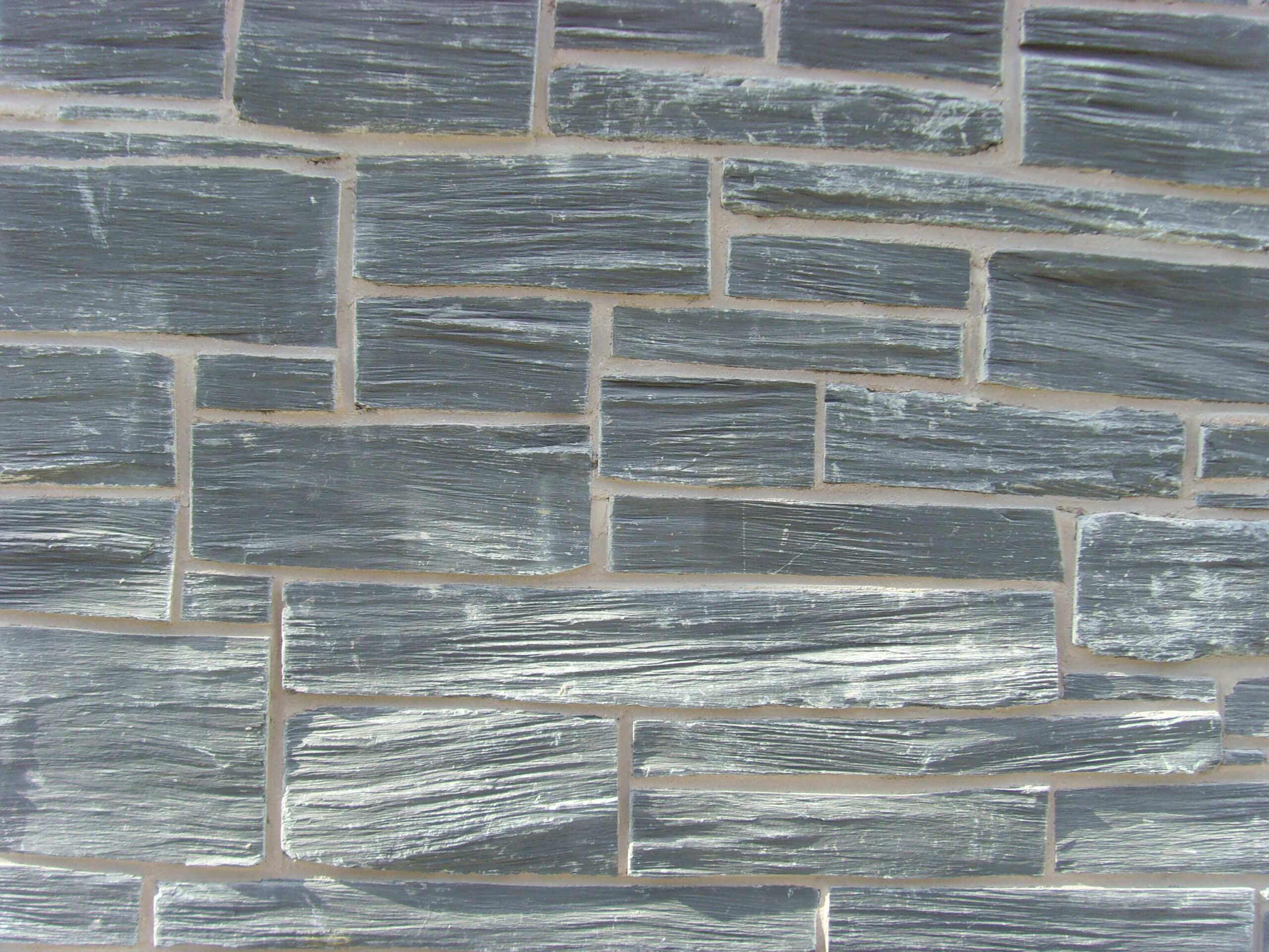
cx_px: 634
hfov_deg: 47.9
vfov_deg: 36.8
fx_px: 1430
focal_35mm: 39
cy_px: 476
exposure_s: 1/180
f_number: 3.5
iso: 80
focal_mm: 6.6
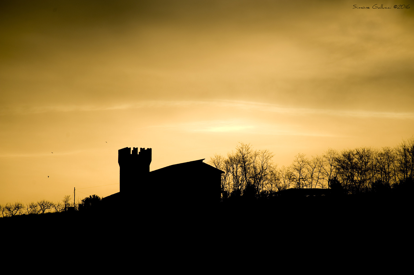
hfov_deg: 4.1
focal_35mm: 500
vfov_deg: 2.7
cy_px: 138
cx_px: 207
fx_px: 5745
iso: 250
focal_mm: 500
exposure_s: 1/1250
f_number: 5.6
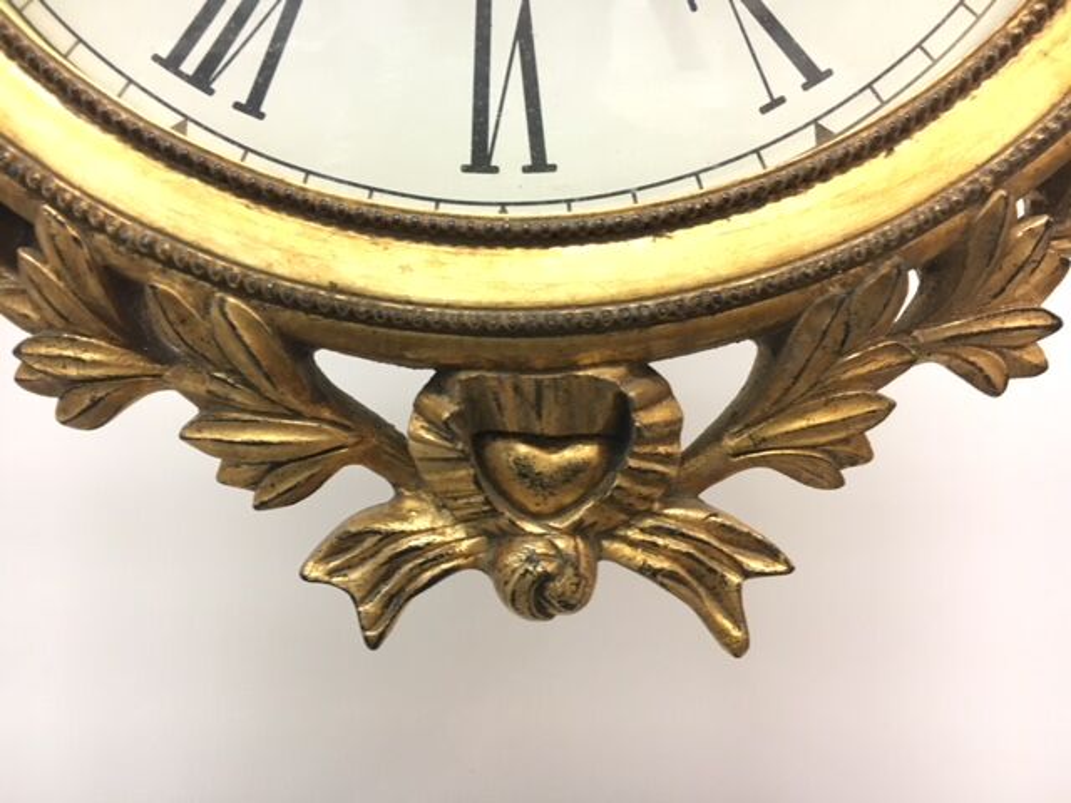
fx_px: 897
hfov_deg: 61.7
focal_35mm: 29
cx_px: 536
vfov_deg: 48.2
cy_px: 402
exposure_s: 1/33
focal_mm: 4.15
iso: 160
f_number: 2.2
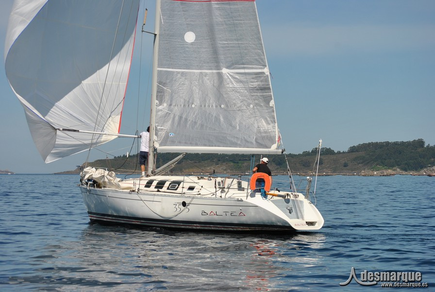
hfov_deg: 20.6
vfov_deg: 13.9
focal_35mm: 99
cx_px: 218
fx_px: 1198
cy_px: 146
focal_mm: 66
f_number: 6.3
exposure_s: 1/640
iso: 100
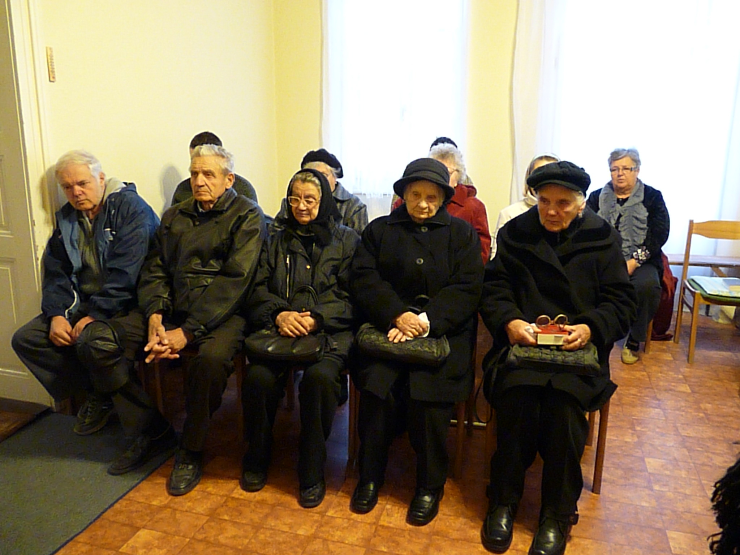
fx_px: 577
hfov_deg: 65.3
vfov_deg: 51.4
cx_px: 370
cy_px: 278
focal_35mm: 27
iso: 1600
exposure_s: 1/30
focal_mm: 4.8
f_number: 2.8
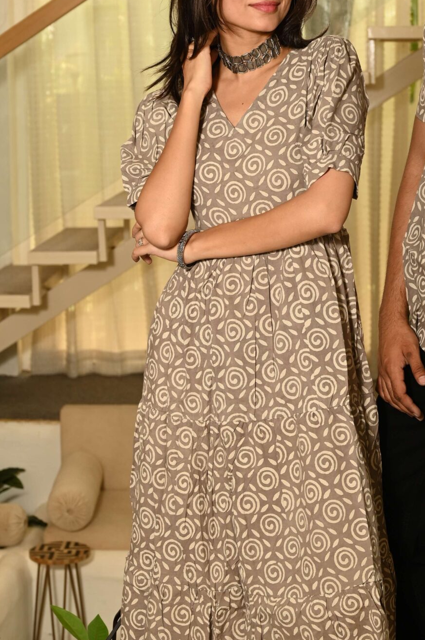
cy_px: 298
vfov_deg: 23.7
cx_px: 353
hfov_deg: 15.7
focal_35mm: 86
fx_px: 1526
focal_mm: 44
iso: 250
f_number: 4.5
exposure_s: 1/160
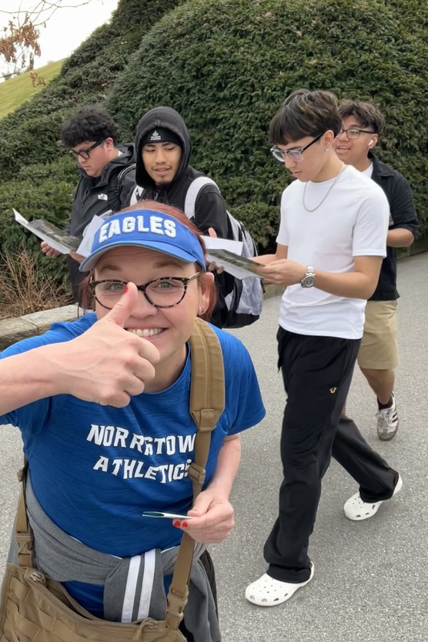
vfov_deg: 51.9
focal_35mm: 37
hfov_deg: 35.9
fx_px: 660
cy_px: 321
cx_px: 209
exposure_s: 1/150
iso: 20
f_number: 1.8
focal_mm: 3
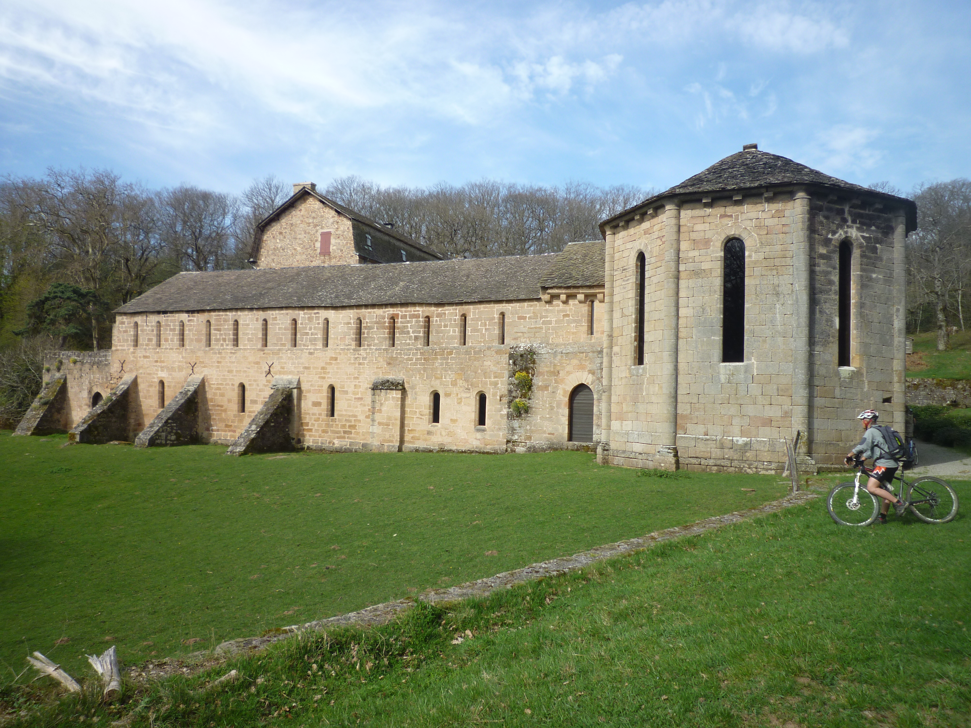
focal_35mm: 25
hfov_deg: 69.4
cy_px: 364
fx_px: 701
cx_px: 486
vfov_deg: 54.9
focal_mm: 4.4
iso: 80
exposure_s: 1/500
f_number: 2.8
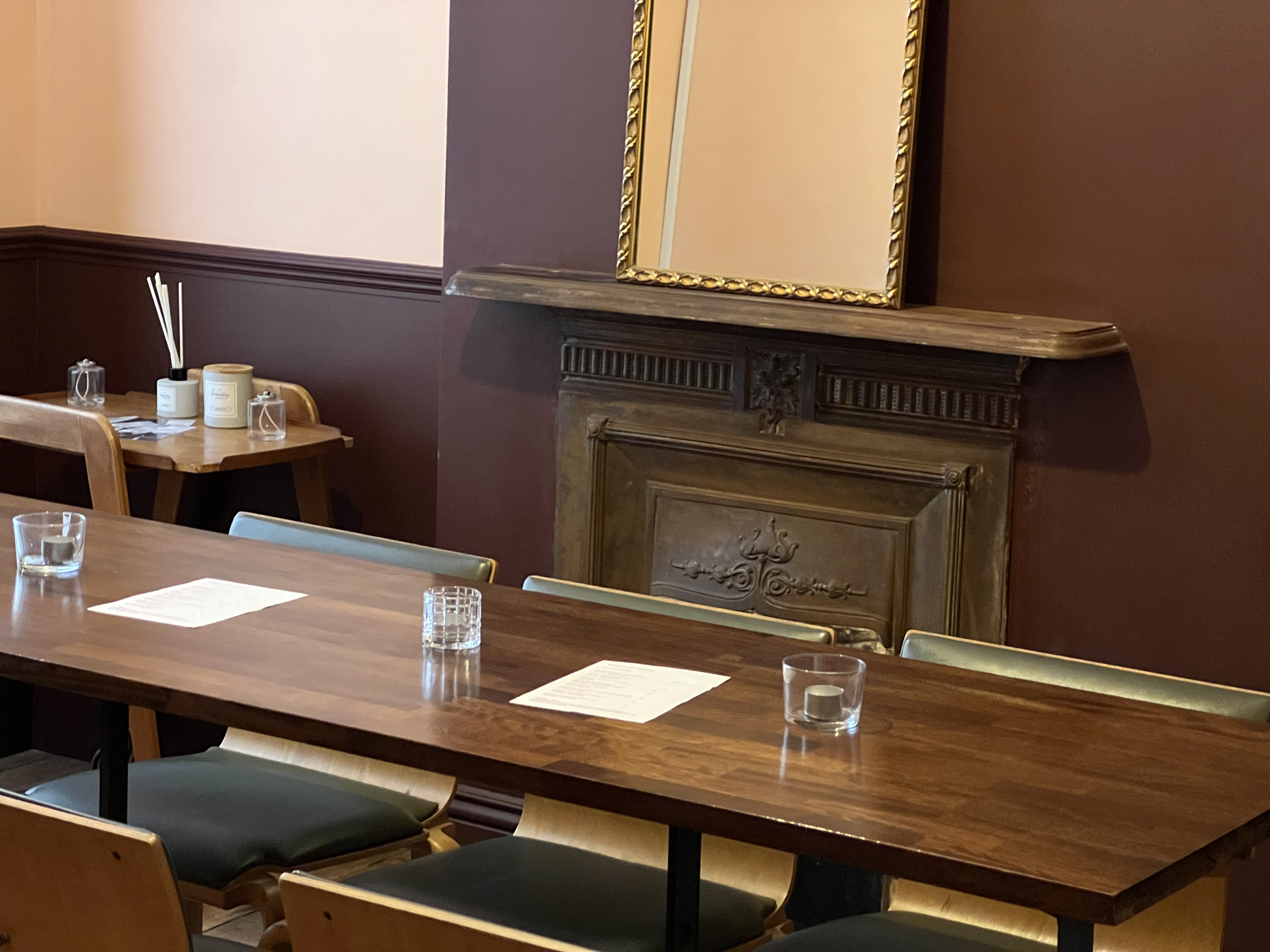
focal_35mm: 77
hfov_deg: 25.3
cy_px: 476
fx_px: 2825
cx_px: 635
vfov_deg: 19.1
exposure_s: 1/25
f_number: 2.8
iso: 1250
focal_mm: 9
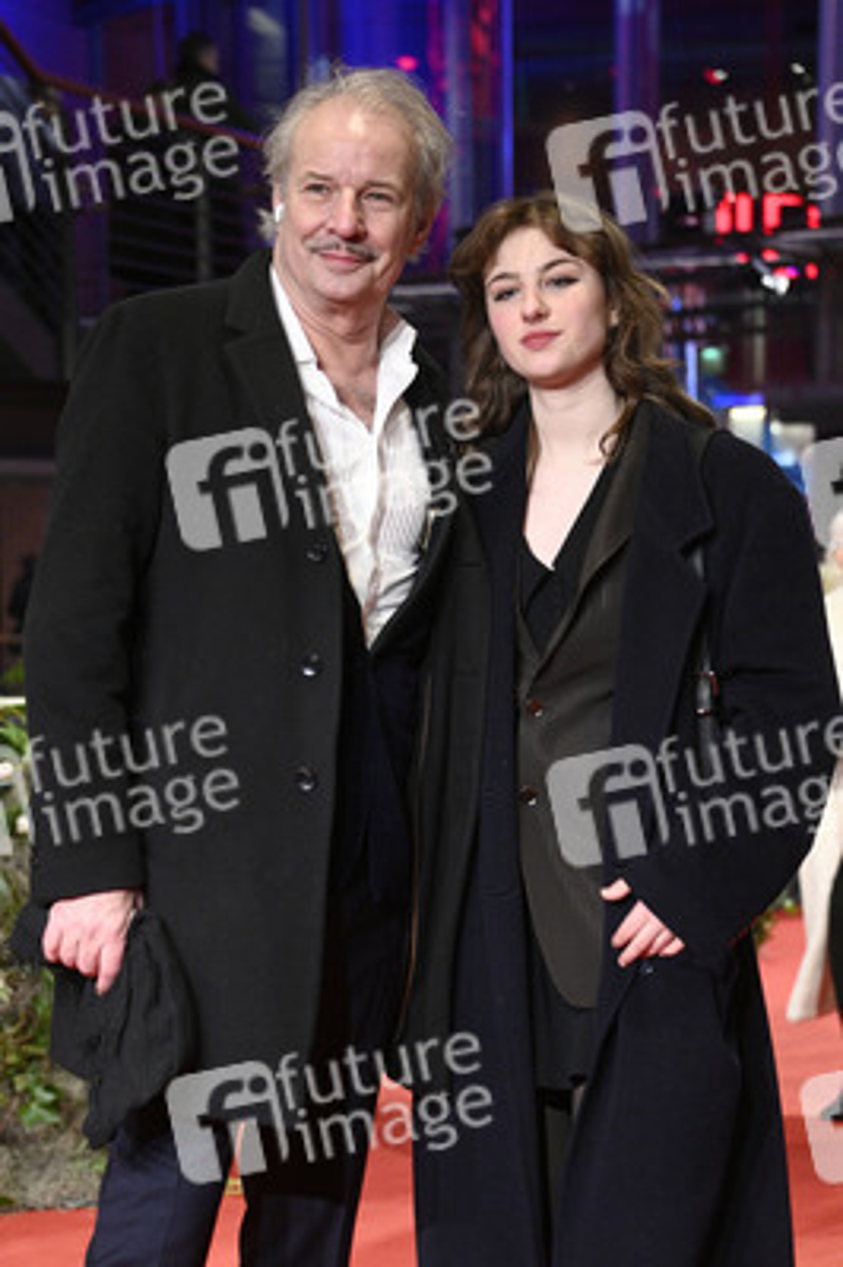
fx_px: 2885
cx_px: 422
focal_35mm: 82
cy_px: 634
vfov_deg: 24.8
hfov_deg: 16.6
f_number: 5
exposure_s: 1/200
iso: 5000
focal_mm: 82
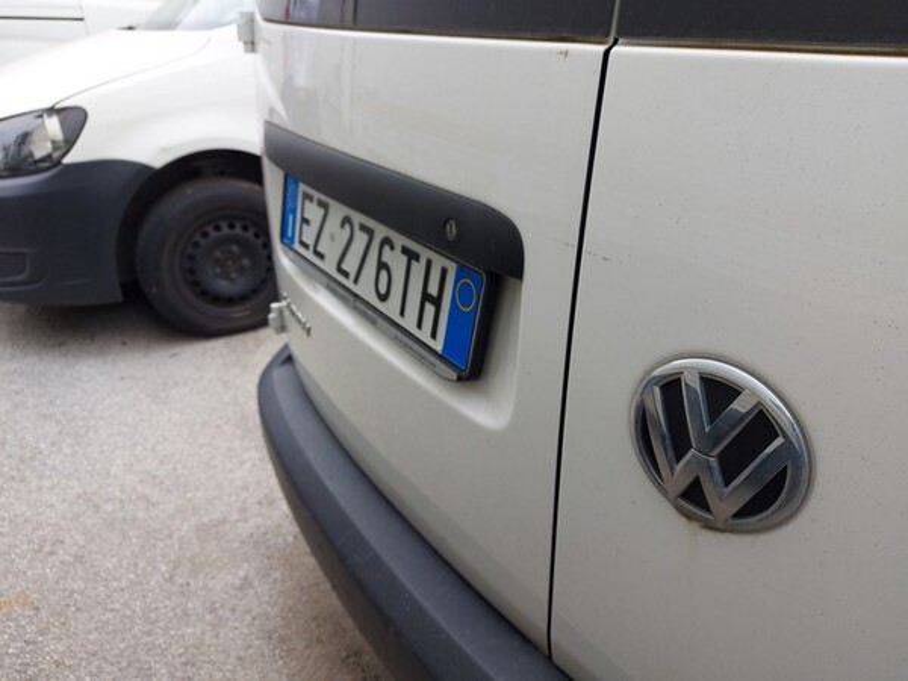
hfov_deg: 71.6
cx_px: 454
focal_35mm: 24
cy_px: 340
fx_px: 630
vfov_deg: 56.8
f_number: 1.8
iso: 32
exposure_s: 1/268
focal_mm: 5.23
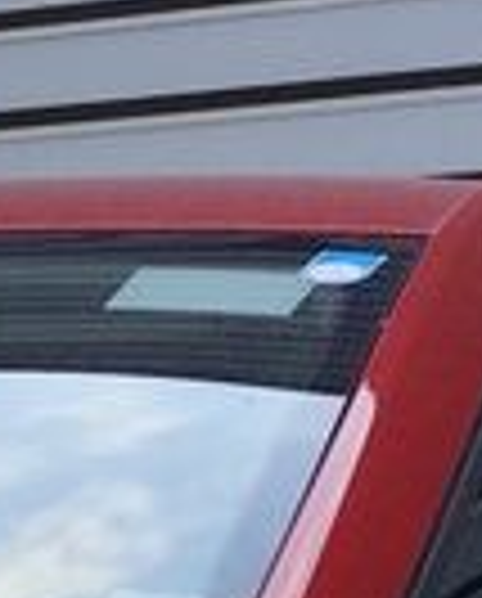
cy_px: 1785
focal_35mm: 202
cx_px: -1324
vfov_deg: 8.2
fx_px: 3590
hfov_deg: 6.5
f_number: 1.65
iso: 50
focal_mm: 6.19
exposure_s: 1/742
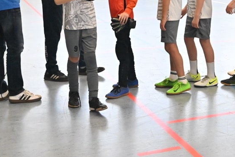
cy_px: -17
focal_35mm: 79
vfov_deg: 16.7
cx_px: 180
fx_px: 516
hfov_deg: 25.3
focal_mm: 34
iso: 10000
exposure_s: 1/1000
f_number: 3.5
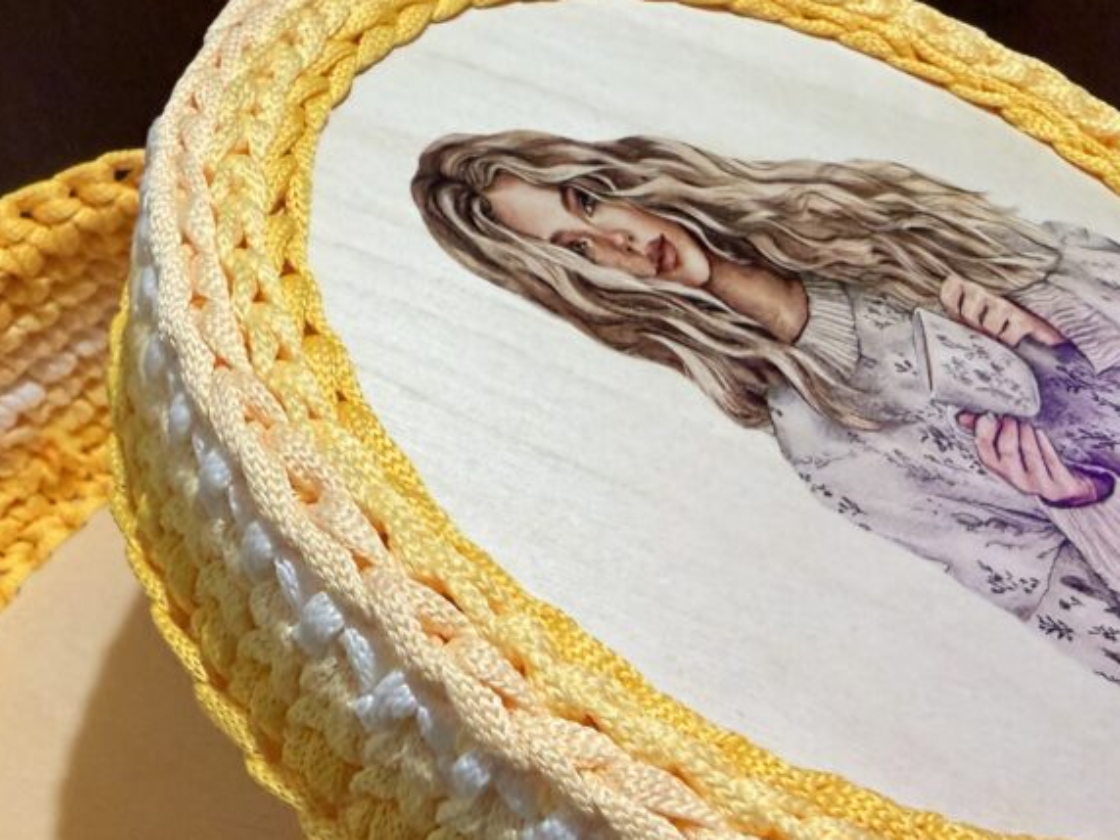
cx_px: 456
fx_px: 1391
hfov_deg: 43.7
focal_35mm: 43
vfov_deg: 33.3
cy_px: 562
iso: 400
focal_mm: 2.22
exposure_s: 1/60
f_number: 2.2
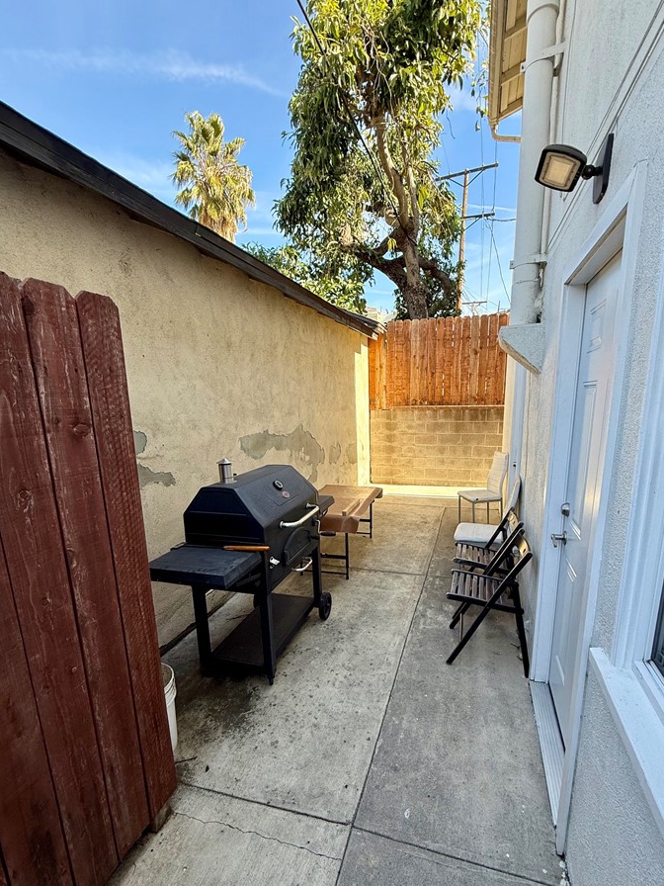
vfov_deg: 94.2
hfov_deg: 78.0
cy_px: 489
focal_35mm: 16
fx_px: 409
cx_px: 359
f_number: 2.2
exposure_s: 1/251
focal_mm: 2.22
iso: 64
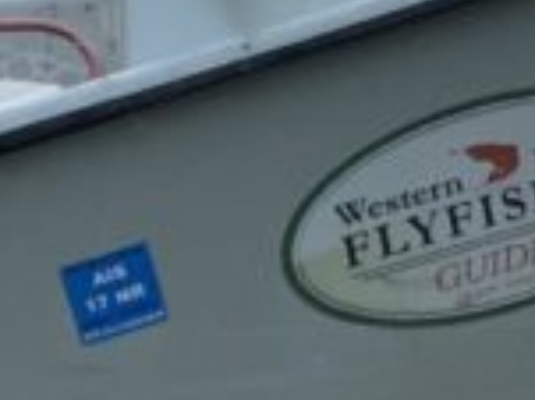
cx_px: -170
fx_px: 5976
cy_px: -428
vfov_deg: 3.8
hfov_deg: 5.1
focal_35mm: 387
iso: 80
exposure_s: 1/30
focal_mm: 6.6
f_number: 2.8
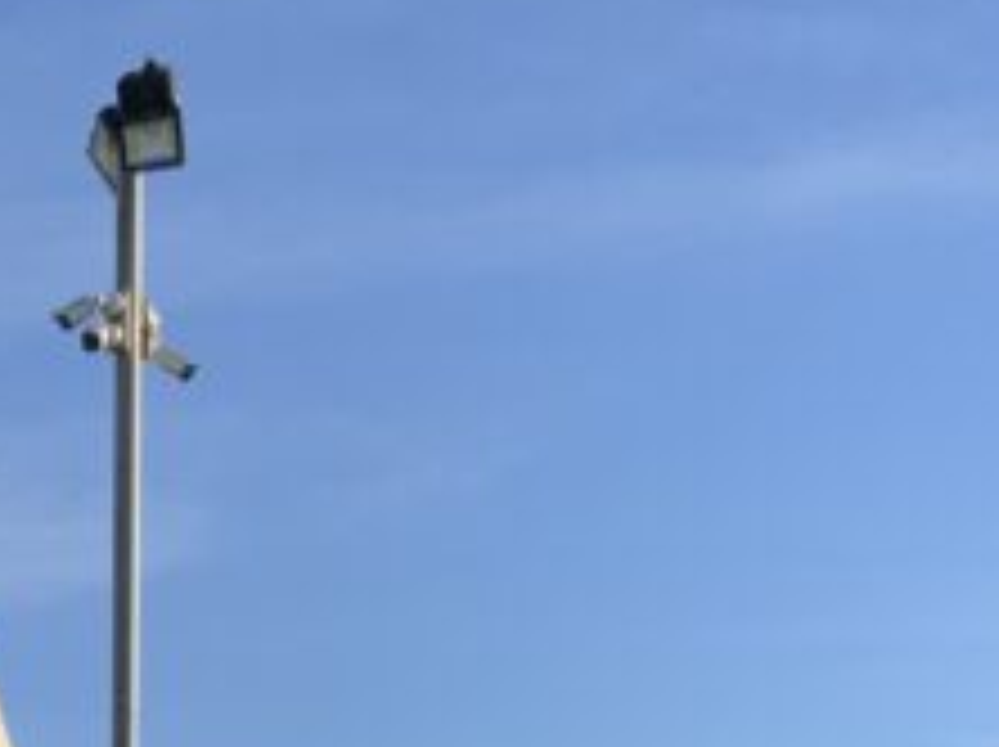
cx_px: 45
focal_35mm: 134
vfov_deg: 10.2
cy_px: 1516
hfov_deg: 14.5
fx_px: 3863
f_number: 1.8
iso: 16
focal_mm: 3
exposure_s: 1/978
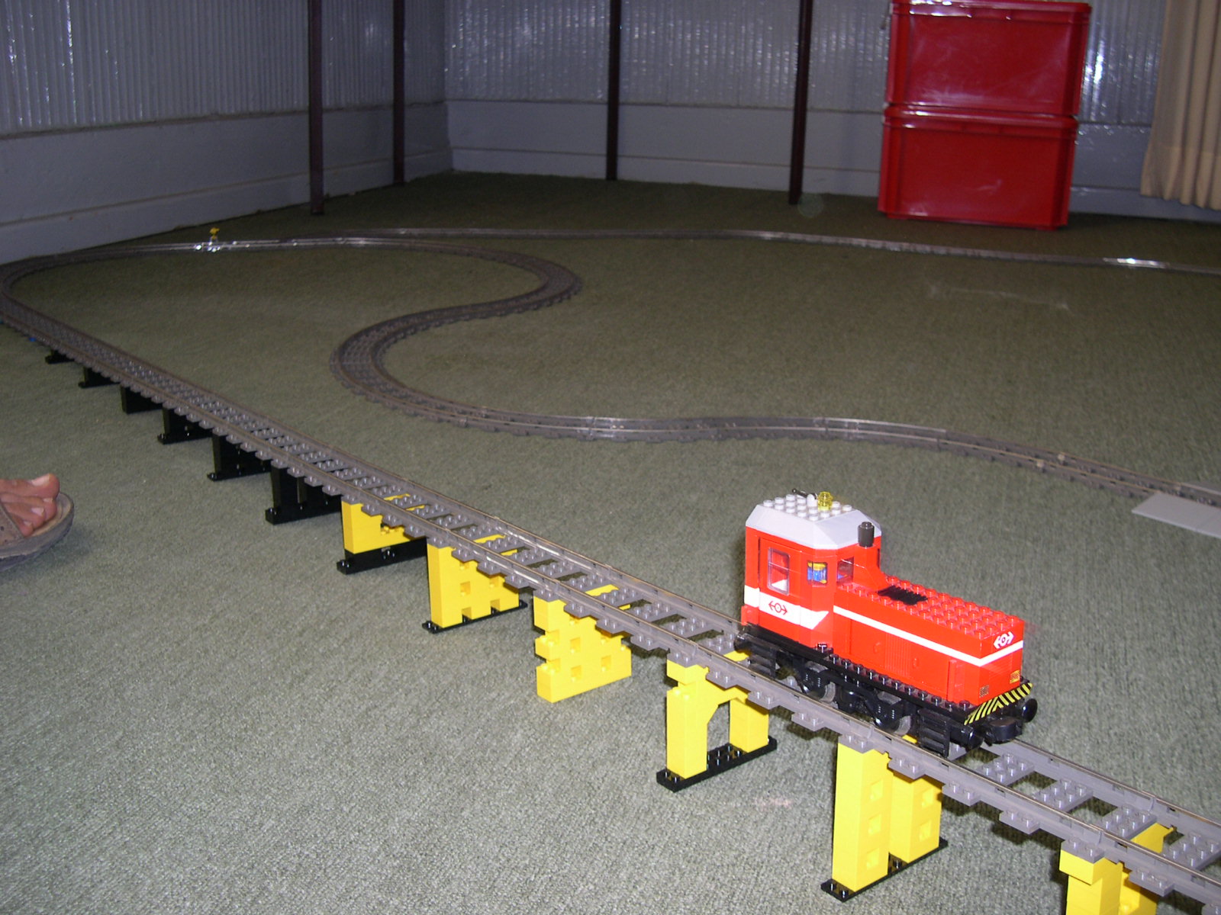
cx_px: 610
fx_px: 1340
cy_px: 458
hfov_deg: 49.0
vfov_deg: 37.7
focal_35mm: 38
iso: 100
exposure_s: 1/60
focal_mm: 8
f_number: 2.8
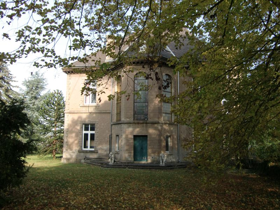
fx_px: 235
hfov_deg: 61.7
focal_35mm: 29
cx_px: 140
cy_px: 105
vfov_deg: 48.2
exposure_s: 1/250
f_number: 3.5
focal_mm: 5.2
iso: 64
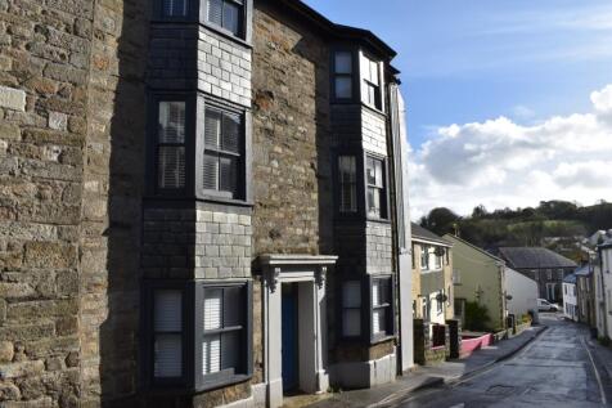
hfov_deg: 67.4
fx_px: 459
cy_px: 204
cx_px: 306
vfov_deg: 47.9
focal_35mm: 27
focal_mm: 18
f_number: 11
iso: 100
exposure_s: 1/200
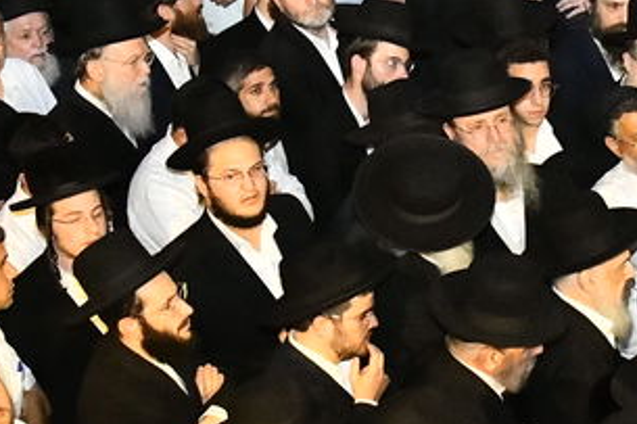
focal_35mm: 156
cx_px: 497
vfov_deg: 8.8
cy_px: 120
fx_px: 2759
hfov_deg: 13.1
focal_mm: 34
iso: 5000
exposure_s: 1/50
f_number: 5.6
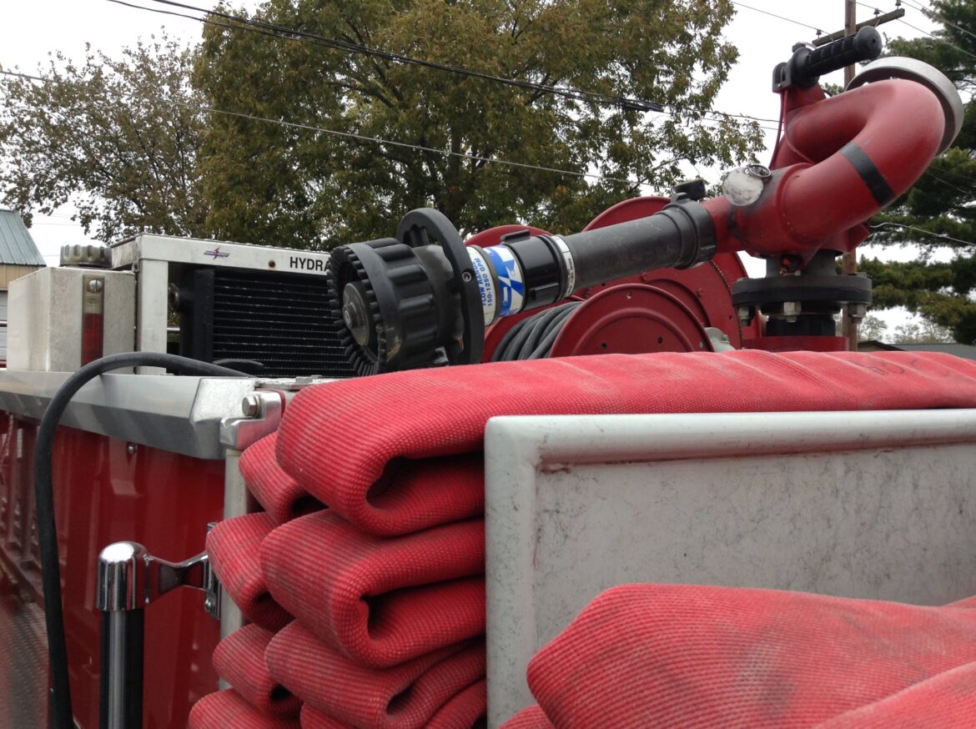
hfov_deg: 55.4
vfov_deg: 42.8
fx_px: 929
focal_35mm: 33
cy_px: 364
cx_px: 488
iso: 25
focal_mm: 3.3
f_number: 2.4
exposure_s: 1/142
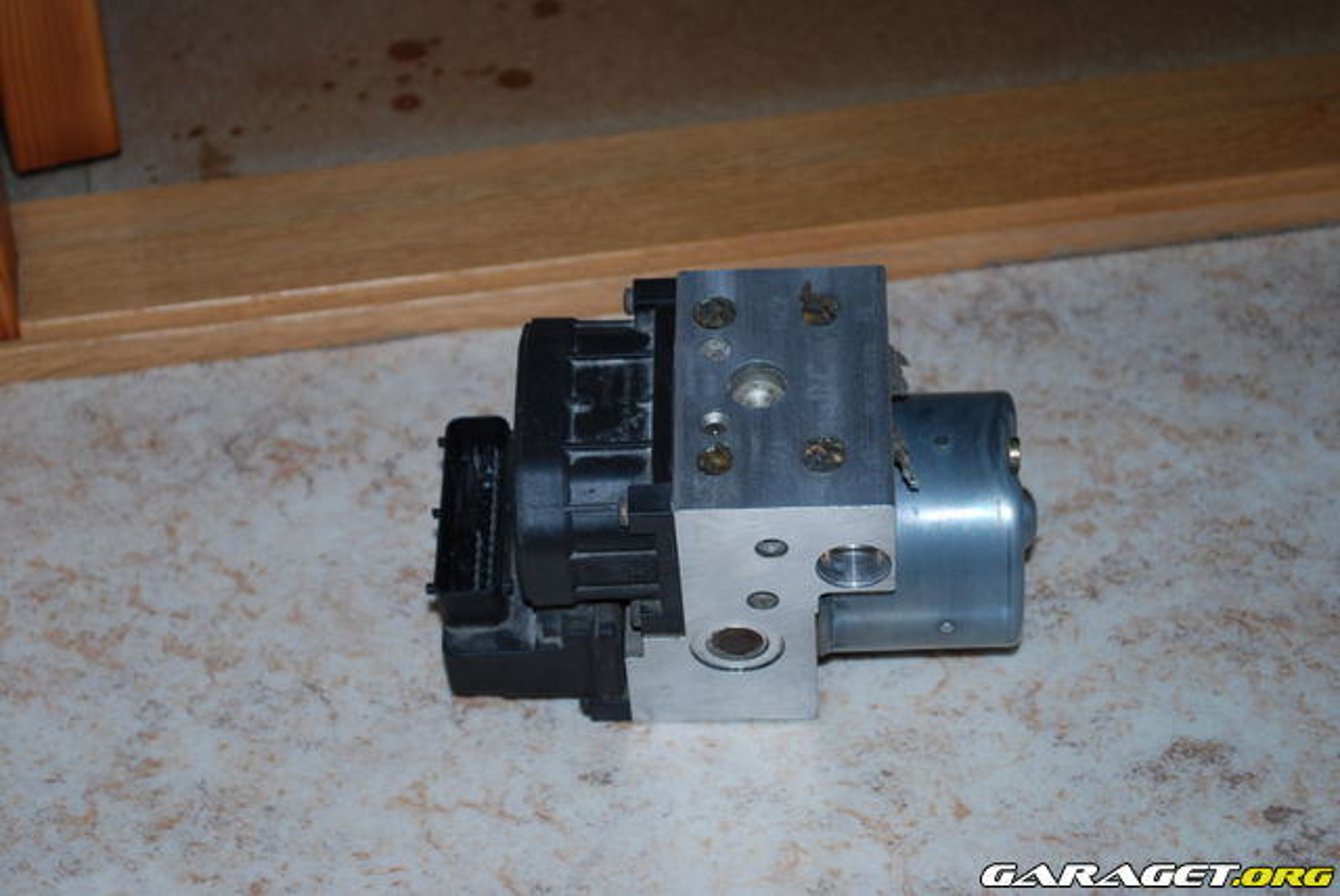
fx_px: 2906
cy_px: 448
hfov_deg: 26.0
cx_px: 670
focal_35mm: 78
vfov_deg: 17.5
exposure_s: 1/60
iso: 200
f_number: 5.6
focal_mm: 52
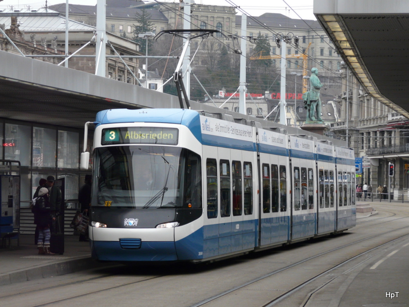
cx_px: 204
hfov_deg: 14.3
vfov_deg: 10.7
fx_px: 1631
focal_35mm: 138
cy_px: 154
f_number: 3.6
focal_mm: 22.6
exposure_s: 1/160
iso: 200
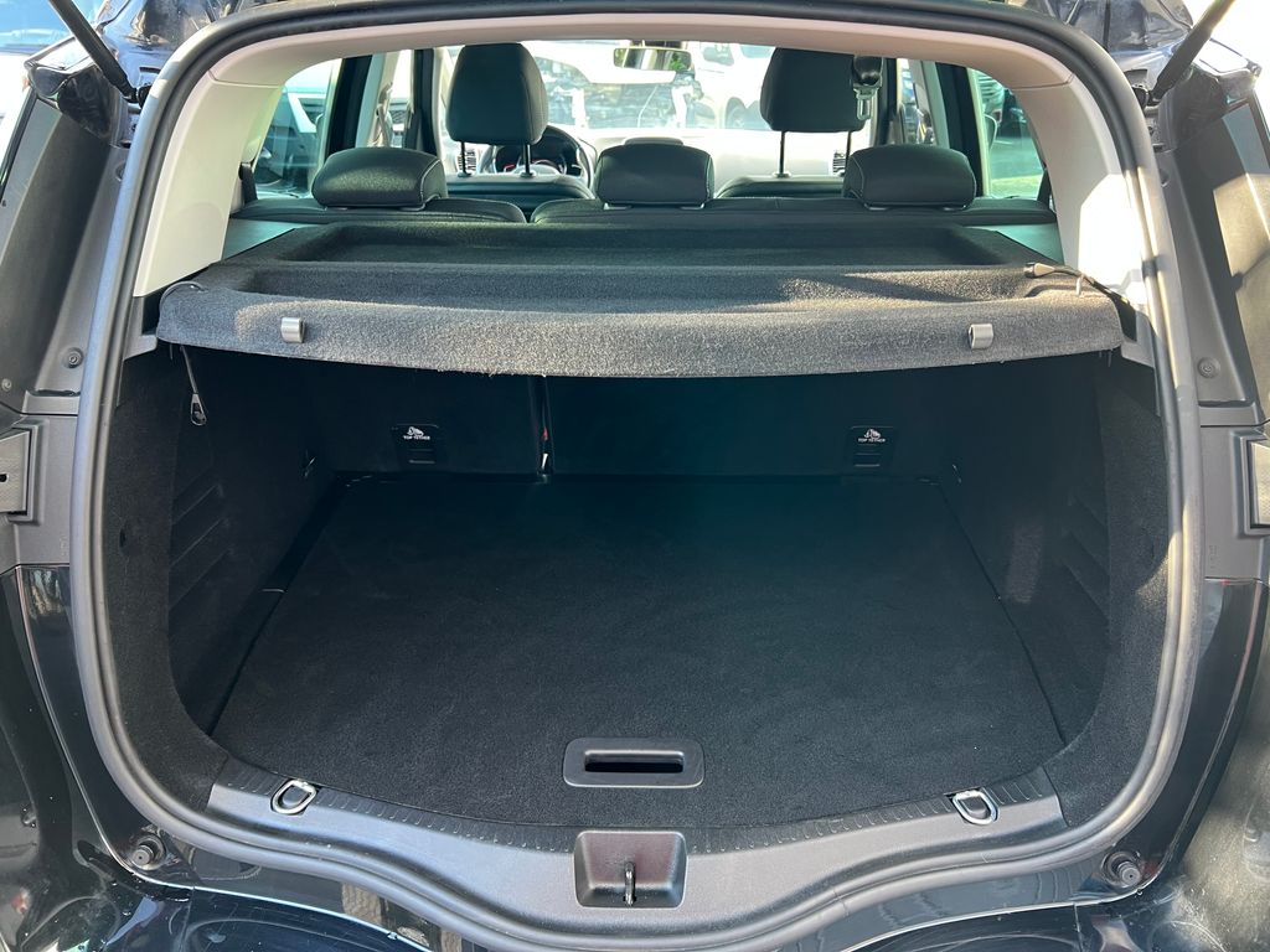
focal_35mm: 26
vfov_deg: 53.1
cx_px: 635
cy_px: 476
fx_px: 954
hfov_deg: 67.3
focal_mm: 5.7
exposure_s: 1/60
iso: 160
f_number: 1.5
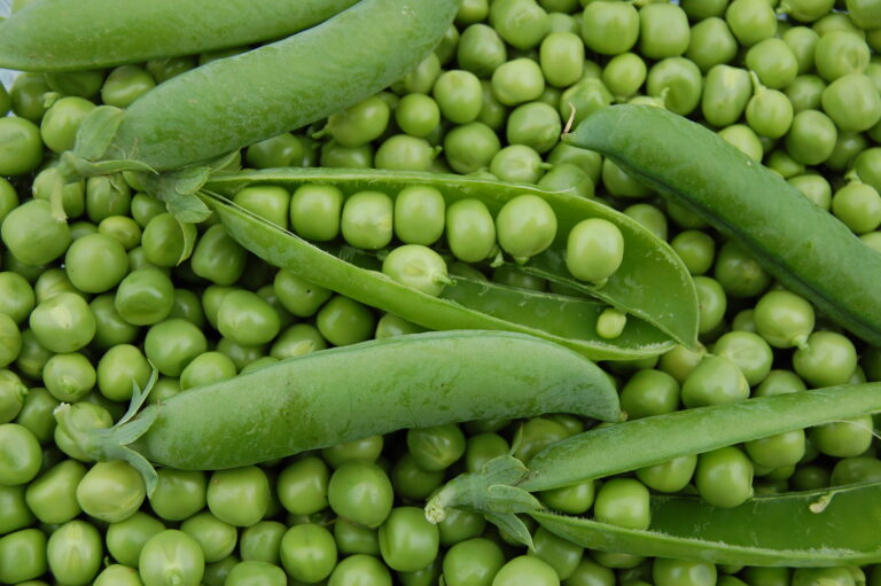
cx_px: 440
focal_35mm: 48
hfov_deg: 41.1
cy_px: 293
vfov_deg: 28.0
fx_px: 1174
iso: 200
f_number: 8
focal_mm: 32
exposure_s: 1/160
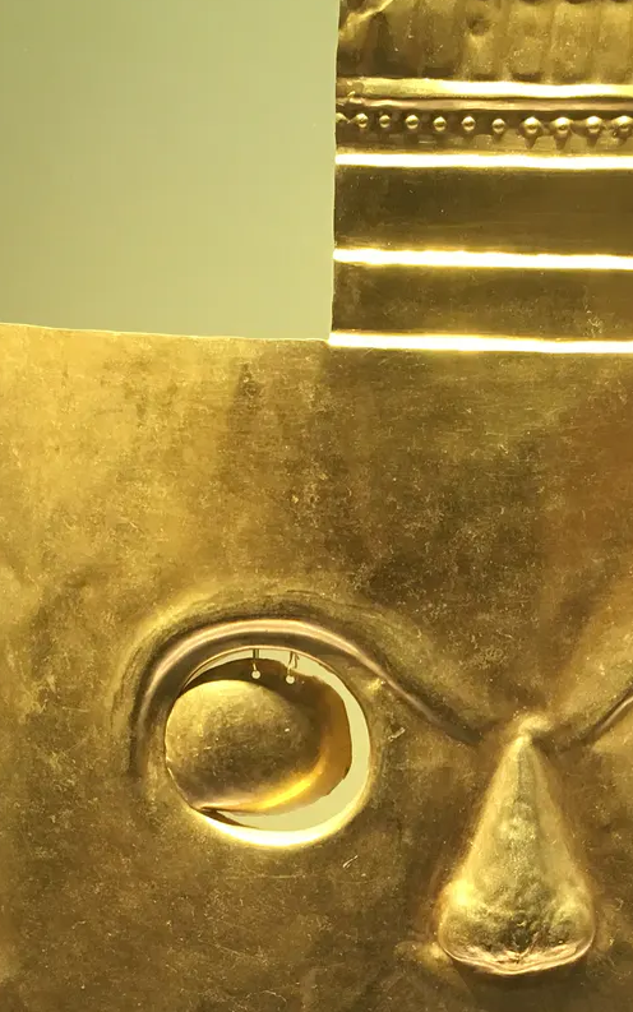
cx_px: 402
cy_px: 706
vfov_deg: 32.6
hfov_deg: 20.9
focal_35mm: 62
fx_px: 1710
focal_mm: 4.15
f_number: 2.2
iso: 80
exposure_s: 1/30
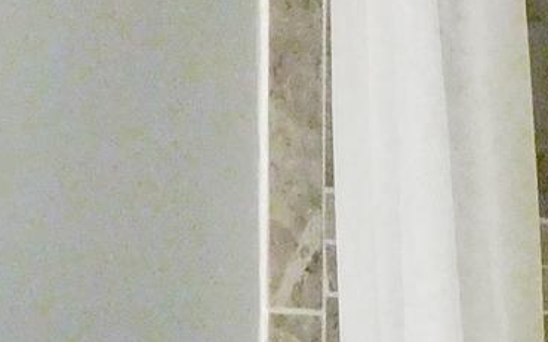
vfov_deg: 8.0
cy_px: 1011
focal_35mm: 141
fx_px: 2105
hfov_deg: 14.8
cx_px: 215
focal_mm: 4.3
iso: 400
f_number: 3.3
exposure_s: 1/30
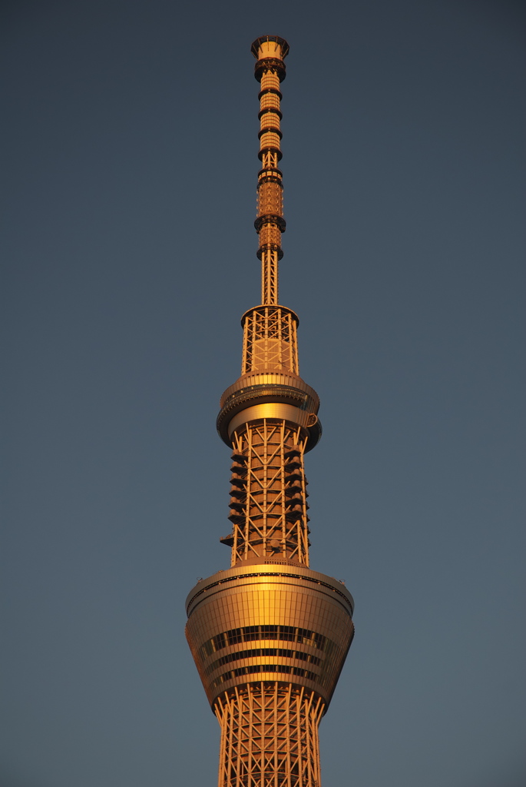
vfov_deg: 19.4
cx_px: 263
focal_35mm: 105
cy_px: 394
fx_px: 2296
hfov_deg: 13.1
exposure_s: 1/125
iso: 100
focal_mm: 70
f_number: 5.6
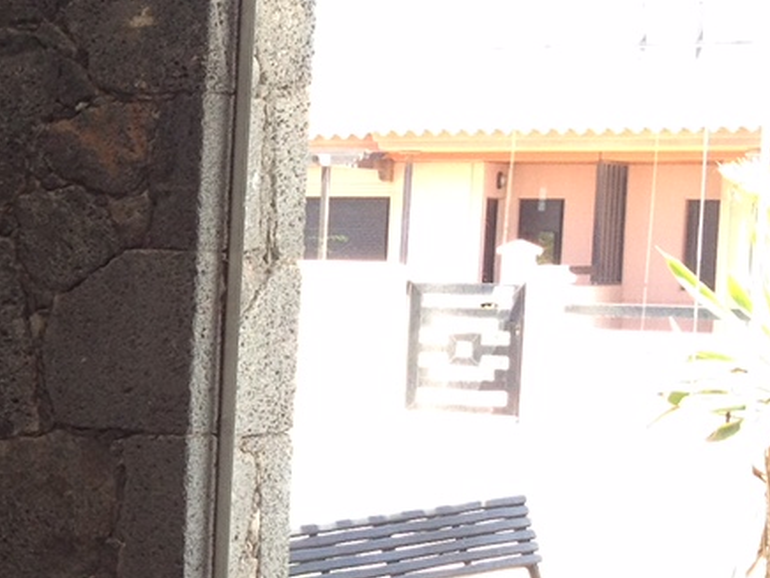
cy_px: 458
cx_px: -442
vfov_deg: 11.3
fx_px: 2914
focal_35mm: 131
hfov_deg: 14.0
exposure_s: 1/120
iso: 80
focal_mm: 4.28
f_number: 2.4
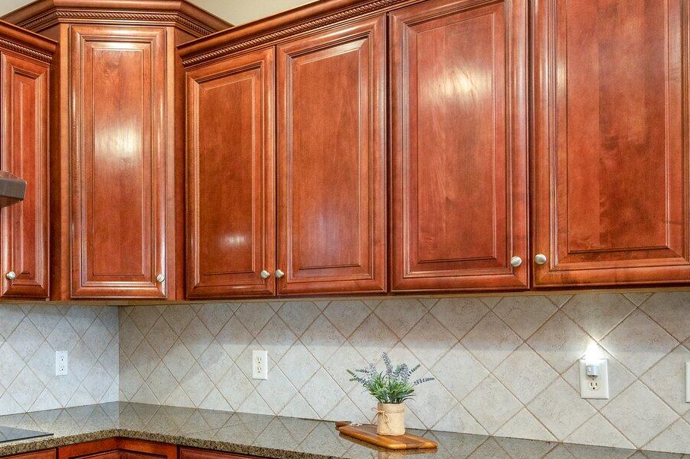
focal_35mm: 37
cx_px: 173
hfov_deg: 49.7
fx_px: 711
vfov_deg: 35.3
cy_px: 319
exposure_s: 1/50
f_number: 7.1
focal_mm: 16.5
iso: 400
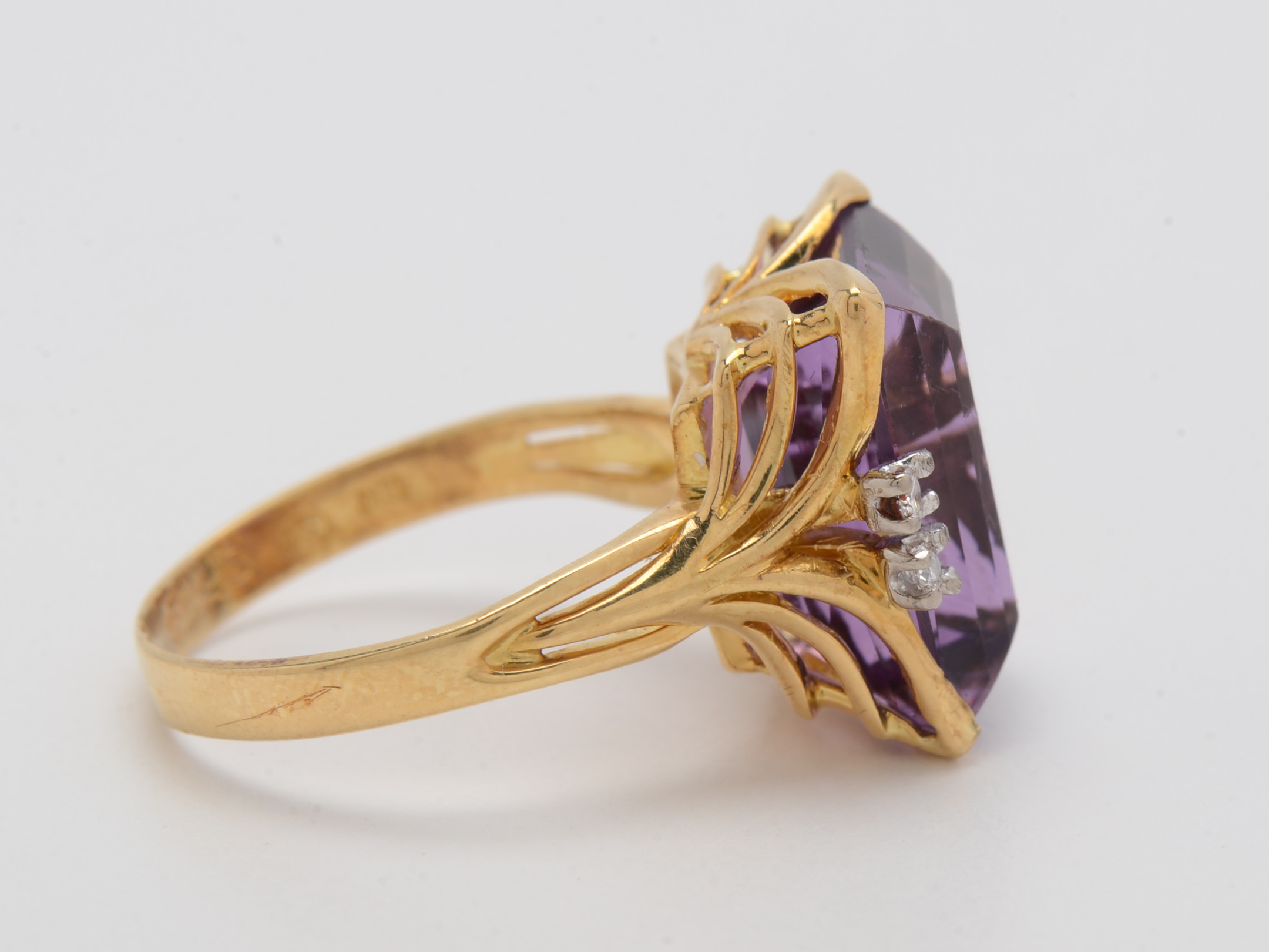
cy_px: 476
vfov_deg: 10.6
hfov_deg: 14.1
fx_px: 5116
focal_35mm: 140
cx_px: 636
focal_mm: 85
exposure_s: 1/125
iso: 200
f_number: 18
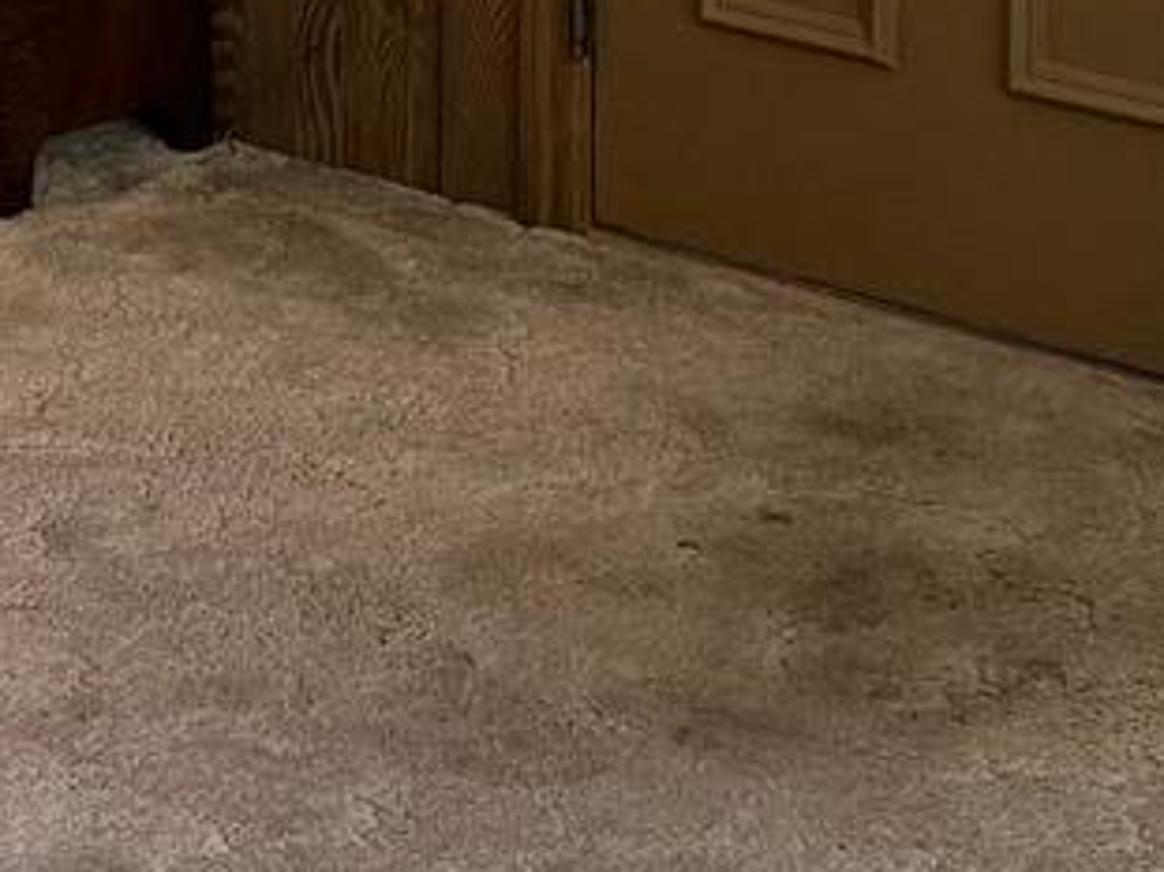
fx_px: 5311
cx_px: -610
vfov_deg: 8.9
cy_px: -827
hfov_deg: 11.9
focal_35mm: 158
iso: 250
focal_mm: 6.76
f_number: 1.78
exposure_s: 1/60
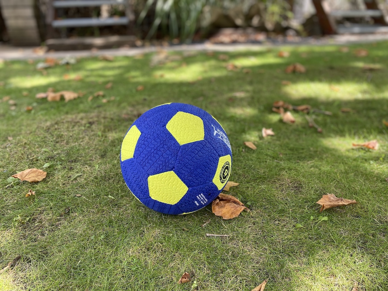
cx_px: 194
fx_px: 291
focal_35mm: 26
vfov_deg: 53.1
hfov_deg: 67.3
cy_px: 146
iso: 32
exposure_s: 1/141
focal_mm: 4.25
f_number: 1.8
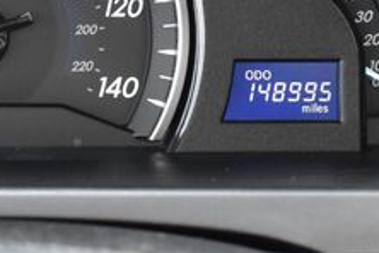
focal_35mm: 125
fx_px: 1321
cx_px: 15
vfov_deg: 10.9
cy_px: 21
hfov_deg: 16.1
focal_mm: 29
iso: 2500
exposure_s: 1/30
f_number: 7.1
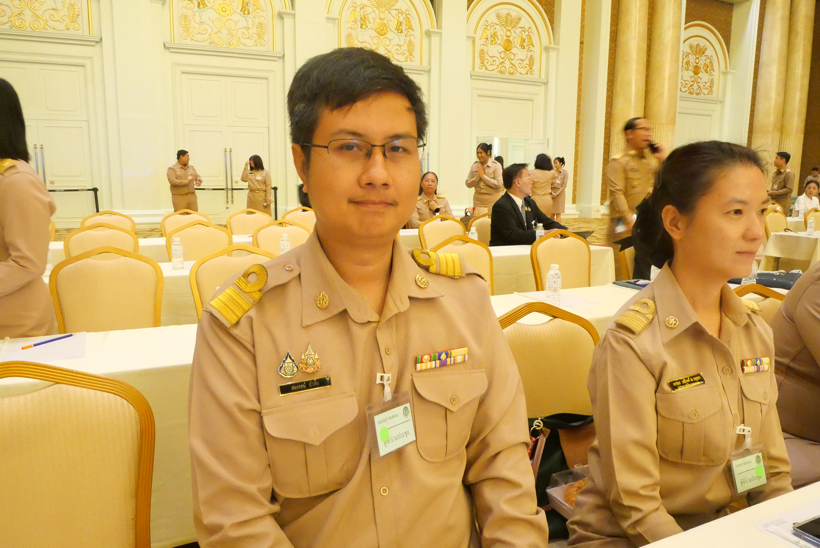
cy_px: 274
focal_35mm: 24
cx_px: 410
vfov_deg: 53.2
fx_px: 547
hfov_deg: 73.7
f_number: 7.1
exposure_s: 1/25
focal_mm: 12
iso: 6400
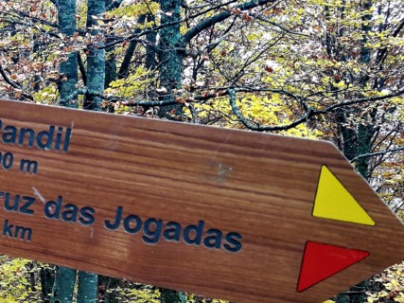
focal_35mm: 63
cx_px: 24
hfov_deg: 29.2
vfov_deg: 22.9
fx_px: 735
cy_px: 242
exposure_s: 1/100
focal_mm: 3.7
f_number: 1.9
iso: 50
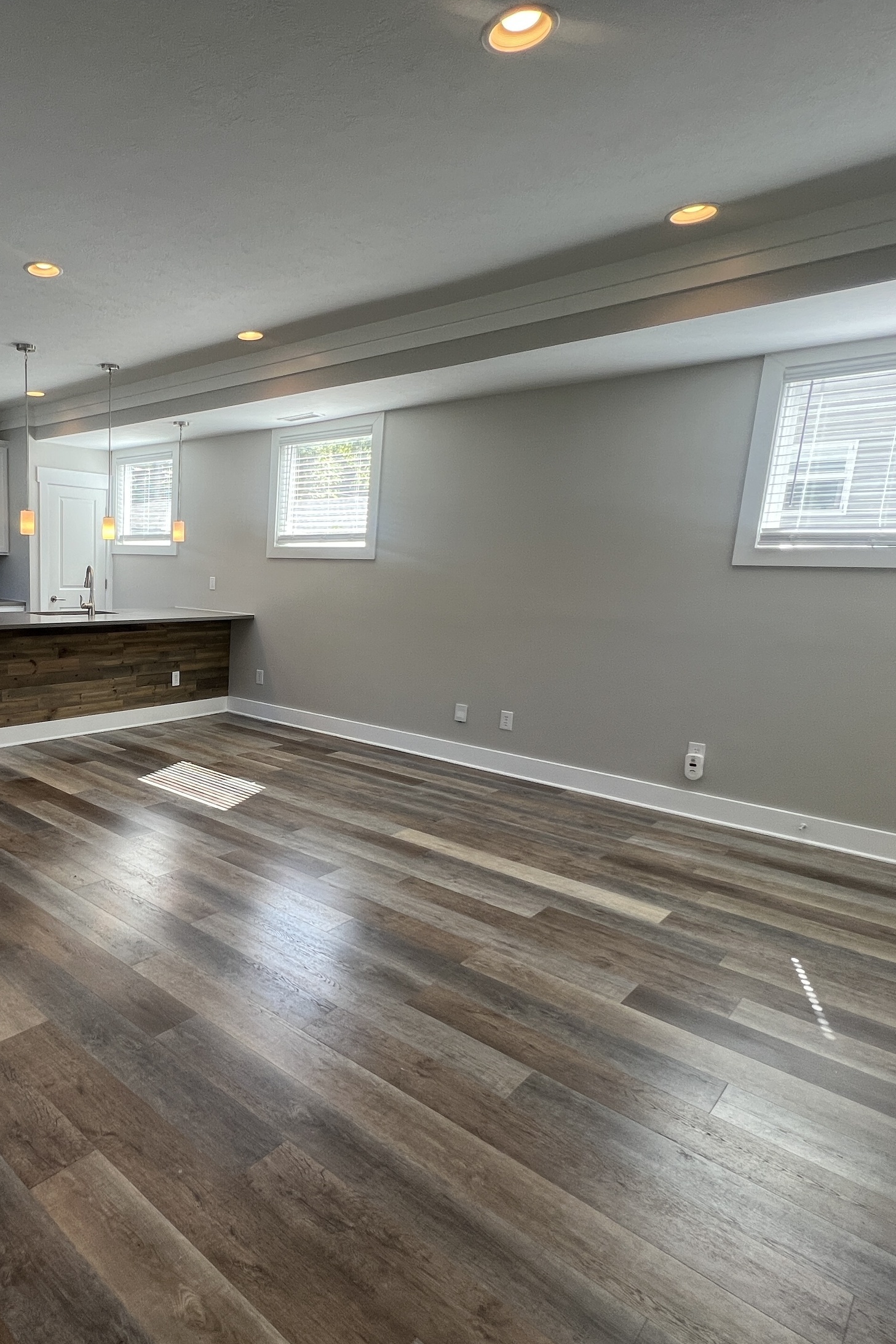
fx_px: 709
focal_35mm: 19
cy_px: 700
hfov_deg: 59.6
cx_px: 182
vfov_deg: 86.9
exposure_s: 1/120
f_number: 1.8
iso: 64
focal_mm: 1.57
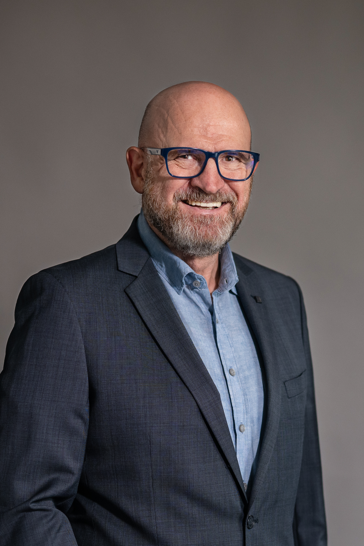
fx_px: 758
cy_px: 273
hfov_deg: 27.0
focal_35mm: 50
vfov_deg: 39.6
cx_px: 182
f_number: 1.4
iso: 400
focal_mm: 50
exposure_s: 1/125
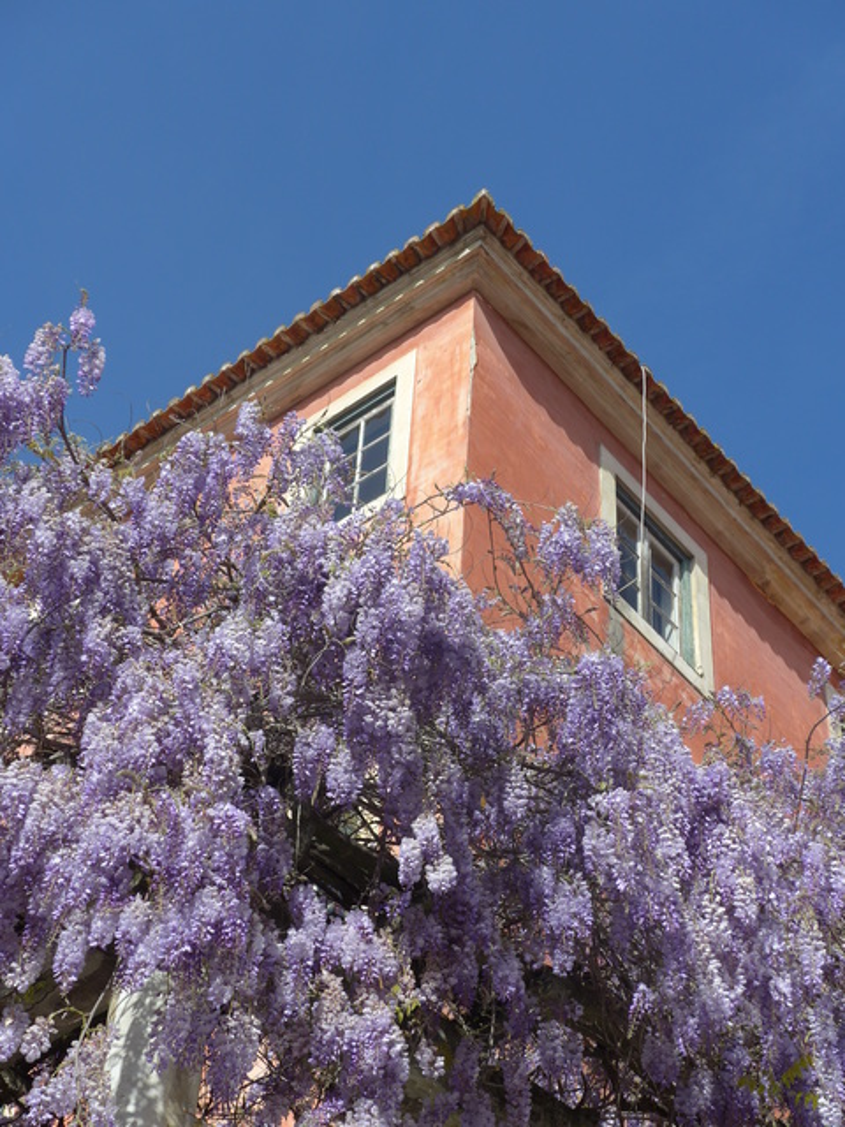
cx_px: 422
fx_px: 2409
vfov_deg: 26.3
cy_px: 564
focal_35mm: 74
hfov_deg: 19.9
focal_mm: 15
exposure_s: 1/800
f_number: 4.2
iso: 80
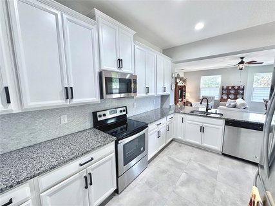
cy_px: 103
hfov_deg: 102.1
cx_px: 138
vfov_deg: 85.6
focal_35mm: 14
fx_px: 111
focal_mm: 2.22
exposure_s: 1/60
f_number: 2.2
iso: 200
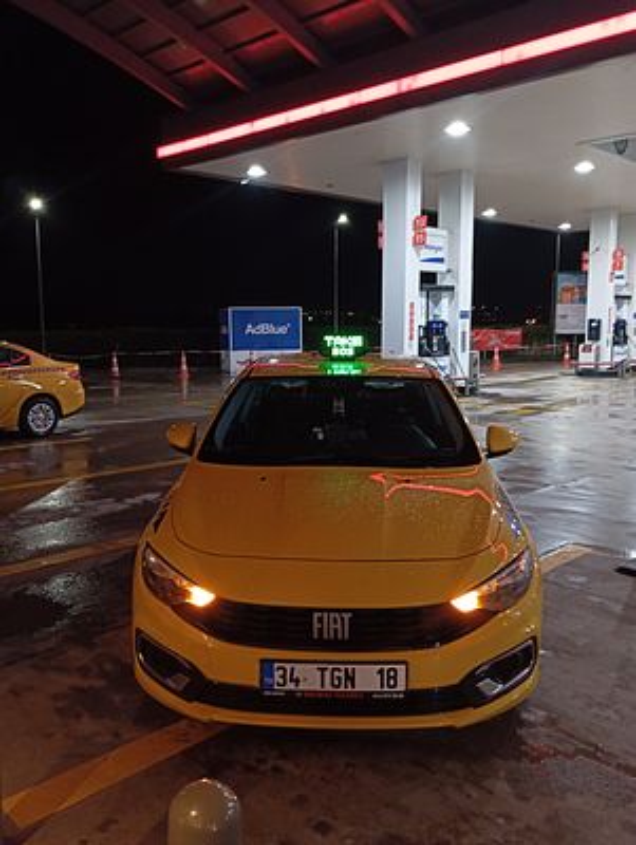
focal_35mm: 28
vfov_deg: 63.4
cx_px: 318
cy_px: 422
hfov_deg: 49.8
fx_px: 684
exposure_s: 1/33.3
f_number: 1.8
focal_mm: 4.25
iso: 203
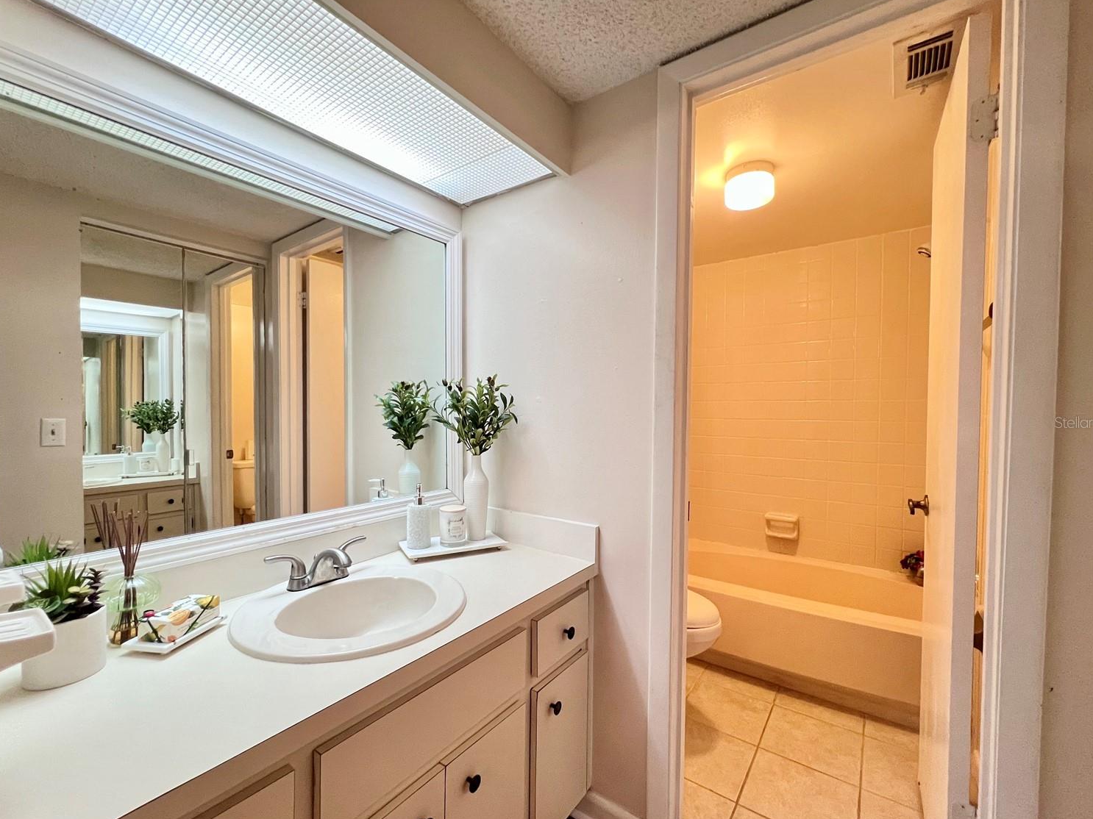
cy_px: 422
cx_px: 535
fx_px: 442
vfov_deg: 85.6
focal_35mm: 14
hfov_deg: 102.1
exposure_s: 1/60
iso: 320
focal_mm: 1.57
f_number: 1.8
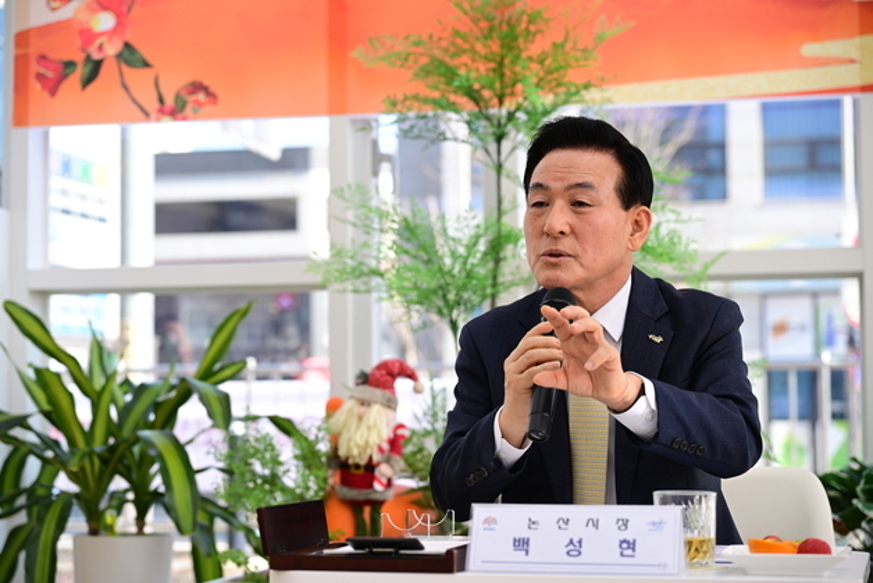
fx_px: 1746
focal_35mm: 72
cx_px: 436
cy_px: 292
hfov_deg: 28.1
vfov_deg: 18.9
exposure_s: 1/200
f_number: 4
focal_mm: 72
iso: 160
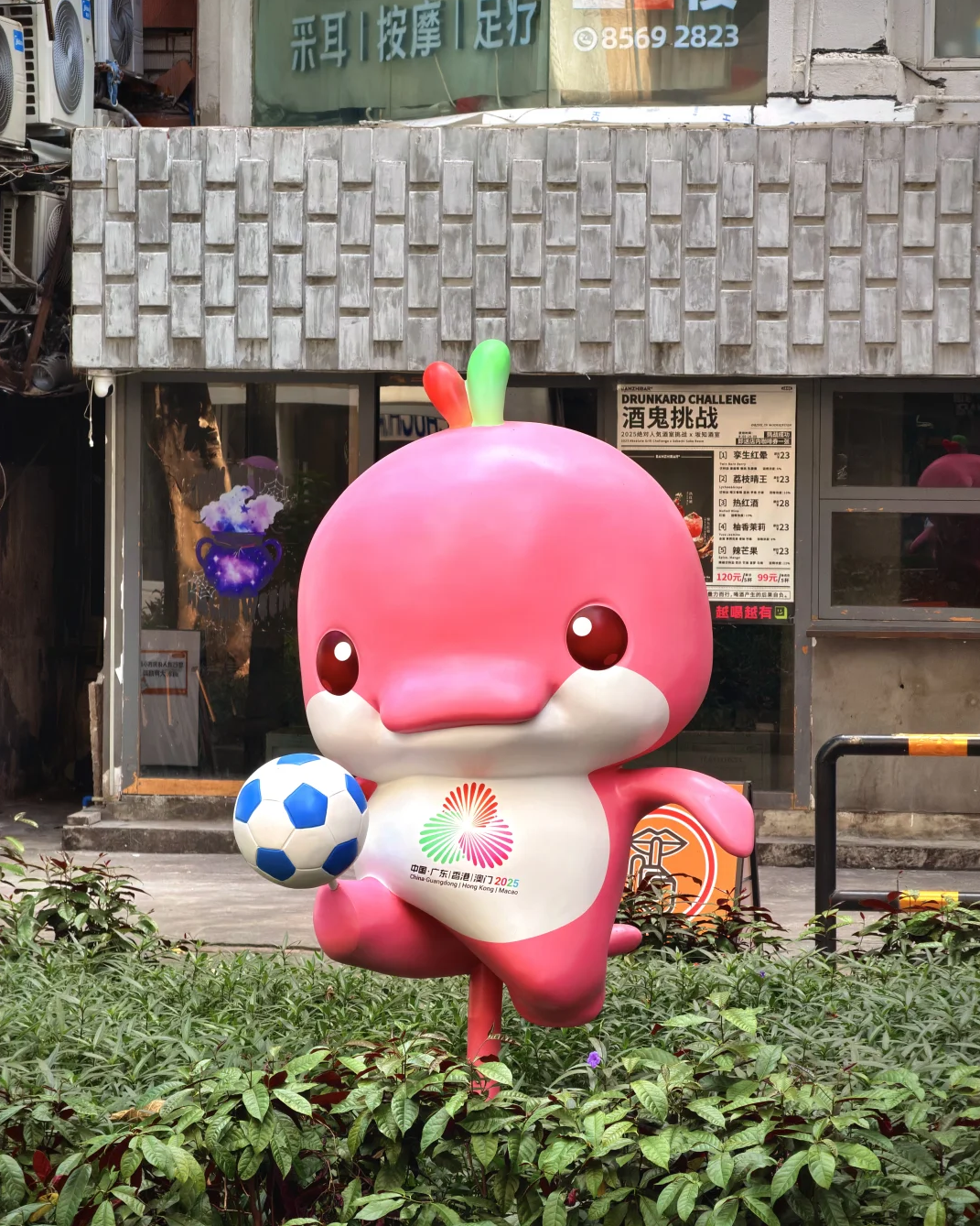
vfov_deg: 18.3
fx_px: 3807
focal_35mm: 105
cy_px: 597
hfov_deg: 14.7
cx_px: 491
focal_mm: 16.89
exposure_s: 1/155
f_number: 2.8
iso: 40
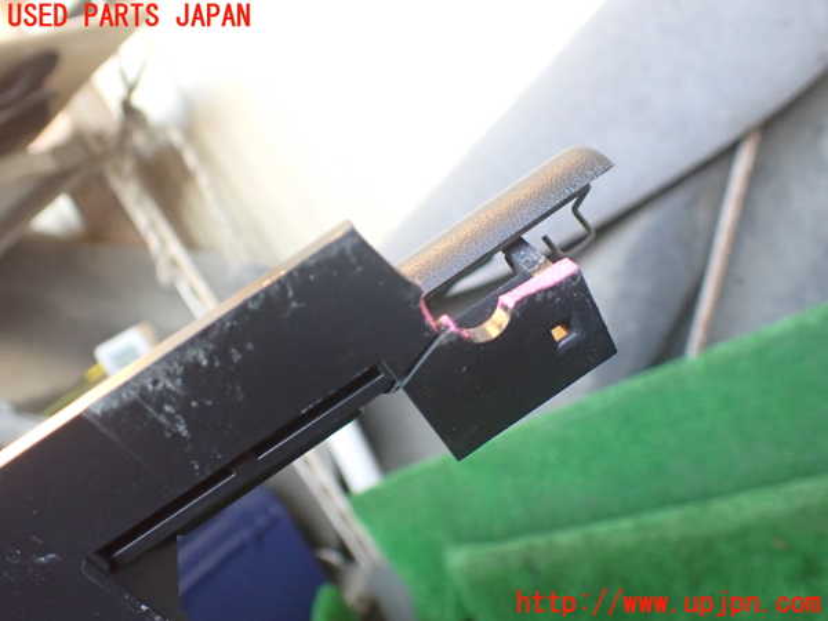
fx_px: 718
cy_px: 310
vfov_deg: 46.8
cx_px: 414
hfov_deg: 60.0
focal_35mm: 30
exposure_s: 1/80
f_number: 2.3
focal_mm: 5.4
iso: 800
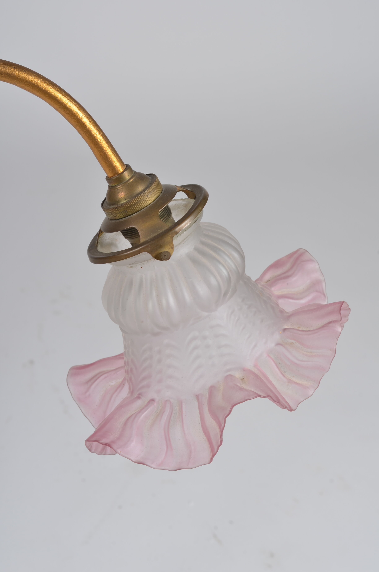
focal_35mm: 75
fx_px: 1190
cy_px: 286
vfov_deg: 27.0
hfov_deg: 18.1
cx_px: 190
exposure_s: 1/125
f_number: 11
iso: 100
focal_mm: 50
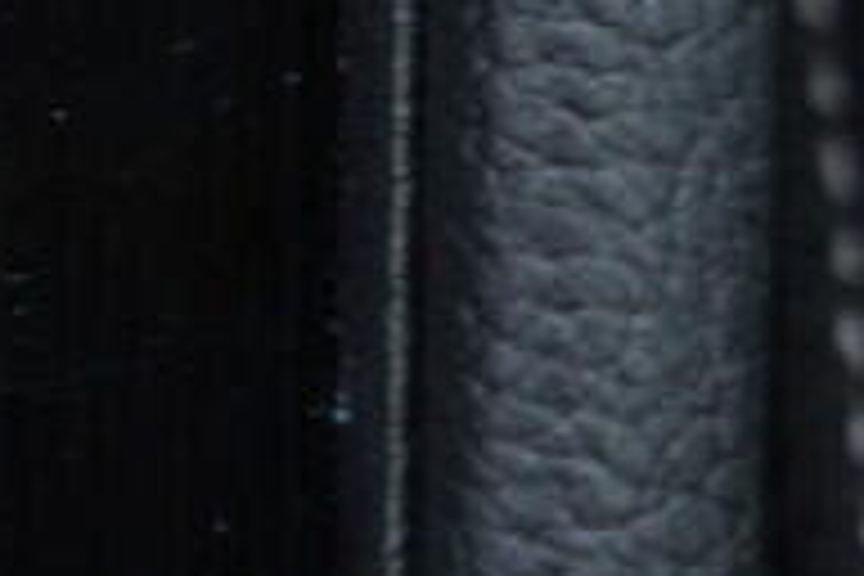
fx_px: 6479
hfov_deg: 6.5
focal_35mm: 270
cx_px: -2290
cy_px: -441
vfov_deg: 5.0
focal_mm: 24
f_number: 2.8
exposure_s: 1/40
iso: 200
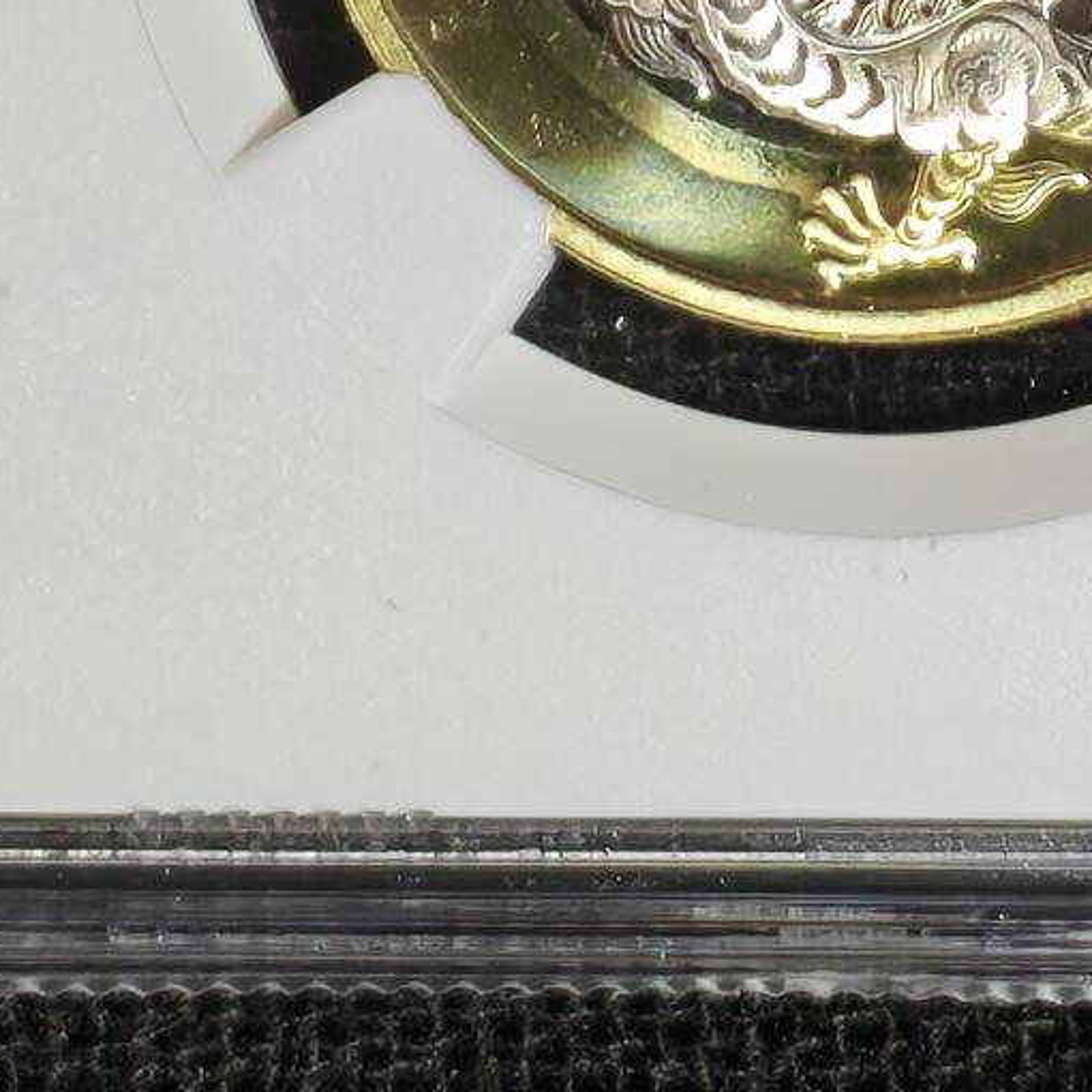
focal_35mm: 293
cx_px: 865
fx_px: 10457
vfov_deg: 5.9
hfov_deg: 6.0
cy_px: -818
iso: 50
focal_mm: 4.94
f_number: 1.5
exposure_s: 1/399
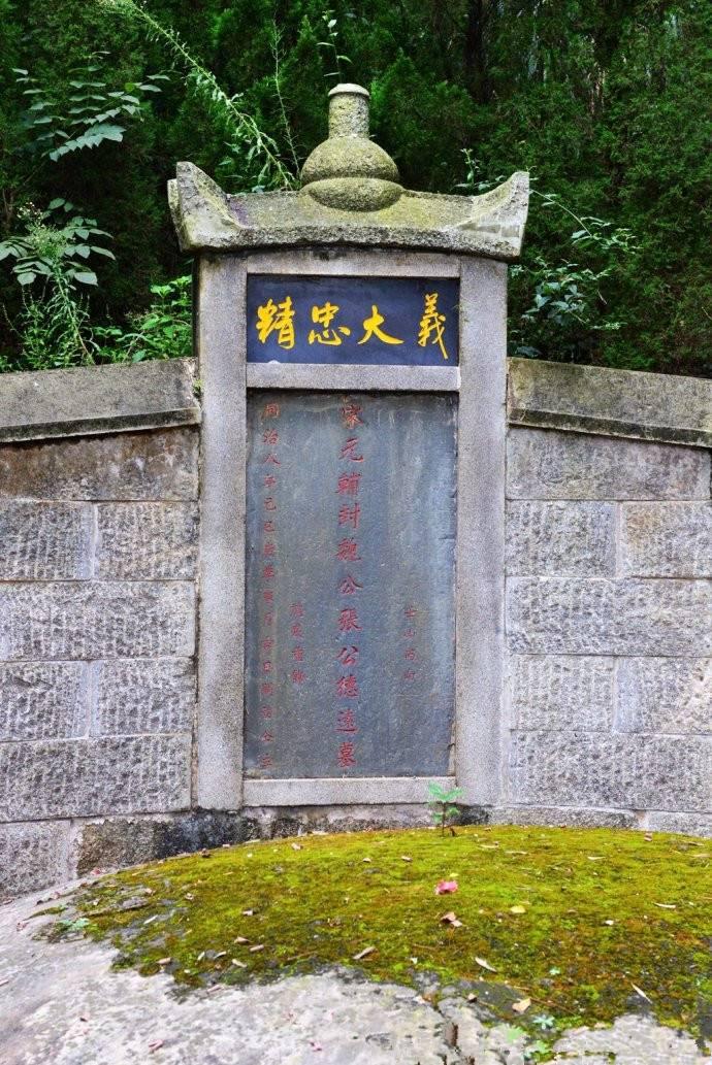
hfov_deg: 22.7
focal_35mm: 60
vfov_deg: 33.4
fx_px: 1777
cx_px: 356
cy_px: 532
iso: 2500
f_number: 9
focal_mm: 60
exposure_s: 1/125
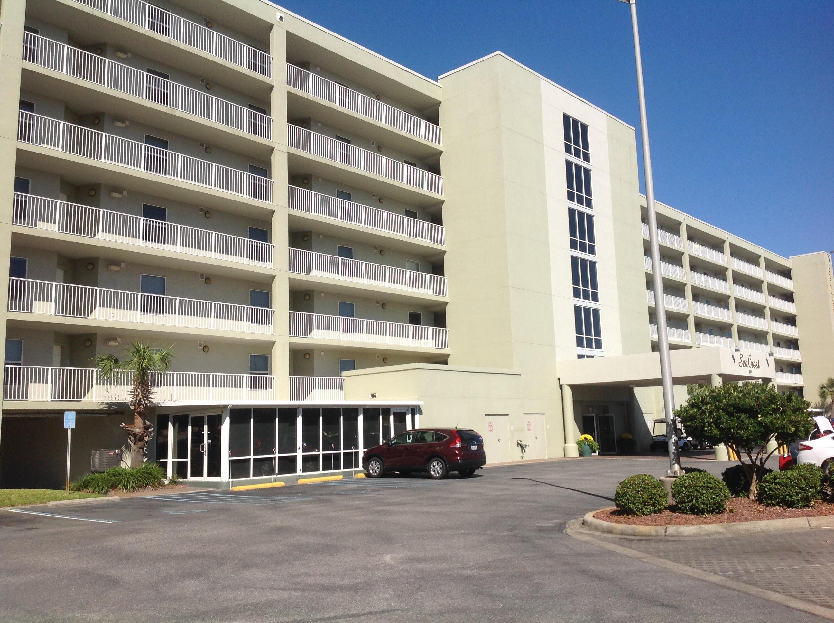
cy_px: 312
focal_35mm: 35
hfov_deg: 52.7
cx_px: 417
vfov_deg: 40.6
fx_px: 842
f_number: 2.4
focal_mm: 4.28
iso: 50
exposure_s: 1/3030
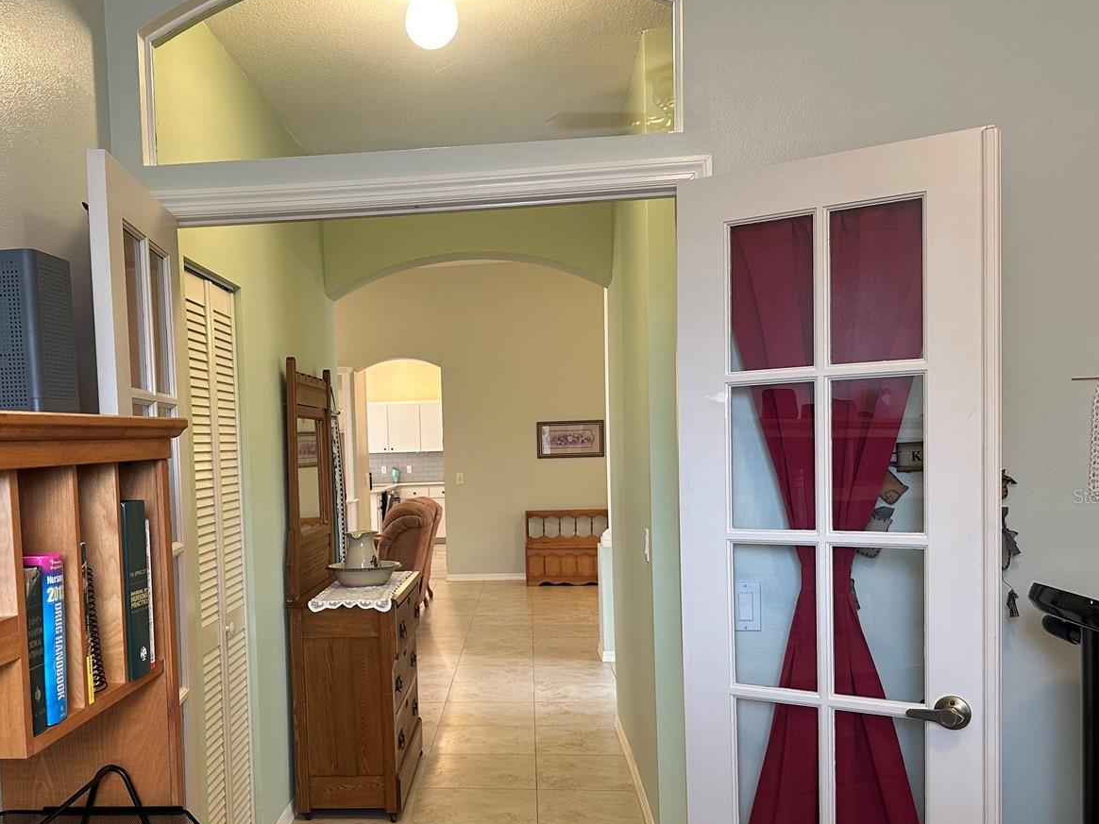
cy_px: 496
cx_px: 407
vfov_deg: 42.7
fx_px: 1048
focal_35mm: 33
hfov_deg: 54.7
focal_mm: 6.86
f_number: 1.78
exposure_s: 1/60
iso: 200
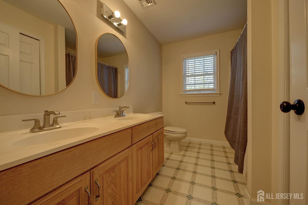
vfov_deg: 81.2
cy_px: 102
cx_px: 154
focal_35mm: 14
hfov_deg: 104.3
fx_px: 120
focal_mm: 14
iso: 640
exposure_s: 1/20
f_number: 9
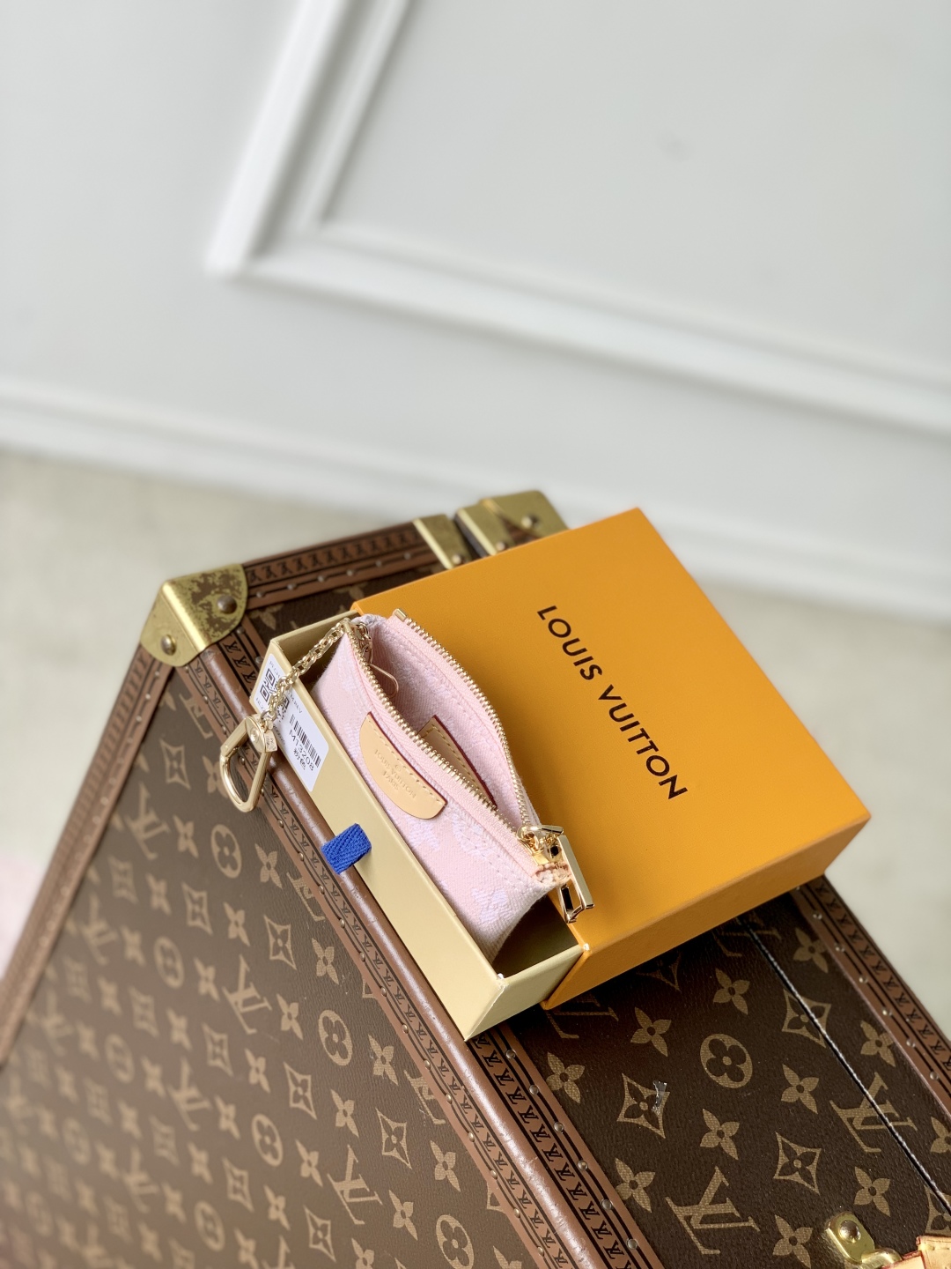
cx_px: 476
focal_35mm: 52
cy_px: 634
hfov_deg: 28.0
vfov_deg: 36.8
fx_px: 1905
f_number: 2.4
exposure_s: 1/122
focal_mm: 6
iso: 16
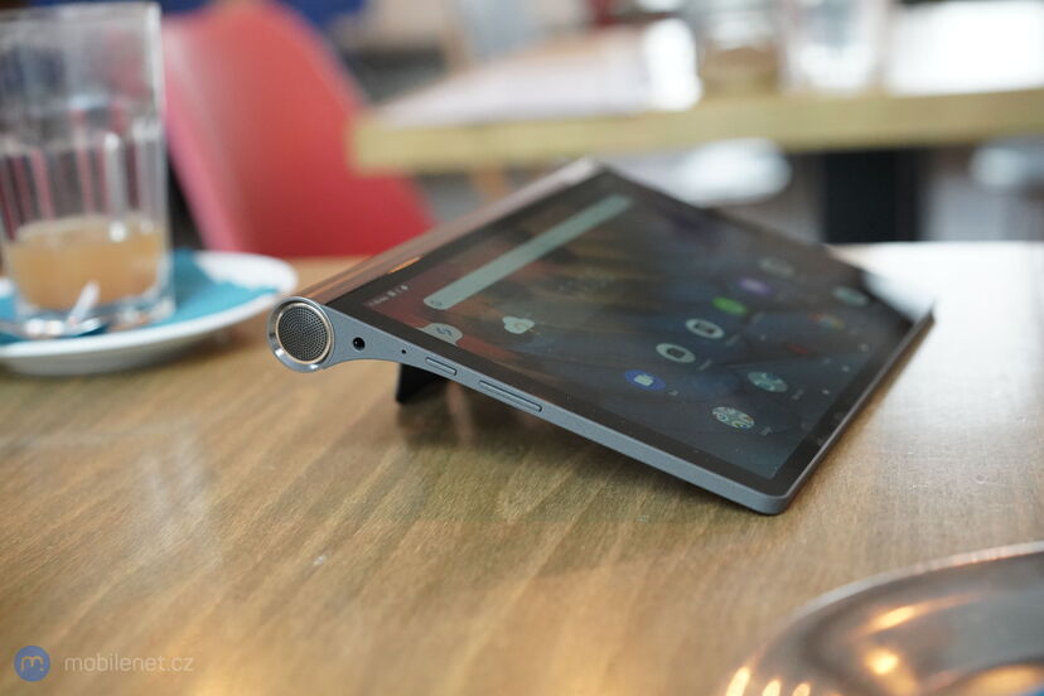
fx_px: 1595
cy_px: 348
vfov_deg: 24.6
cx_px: 522
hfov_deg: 36.2
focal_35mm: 55
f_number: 4
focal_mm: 55
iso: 8000
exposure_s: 1/250
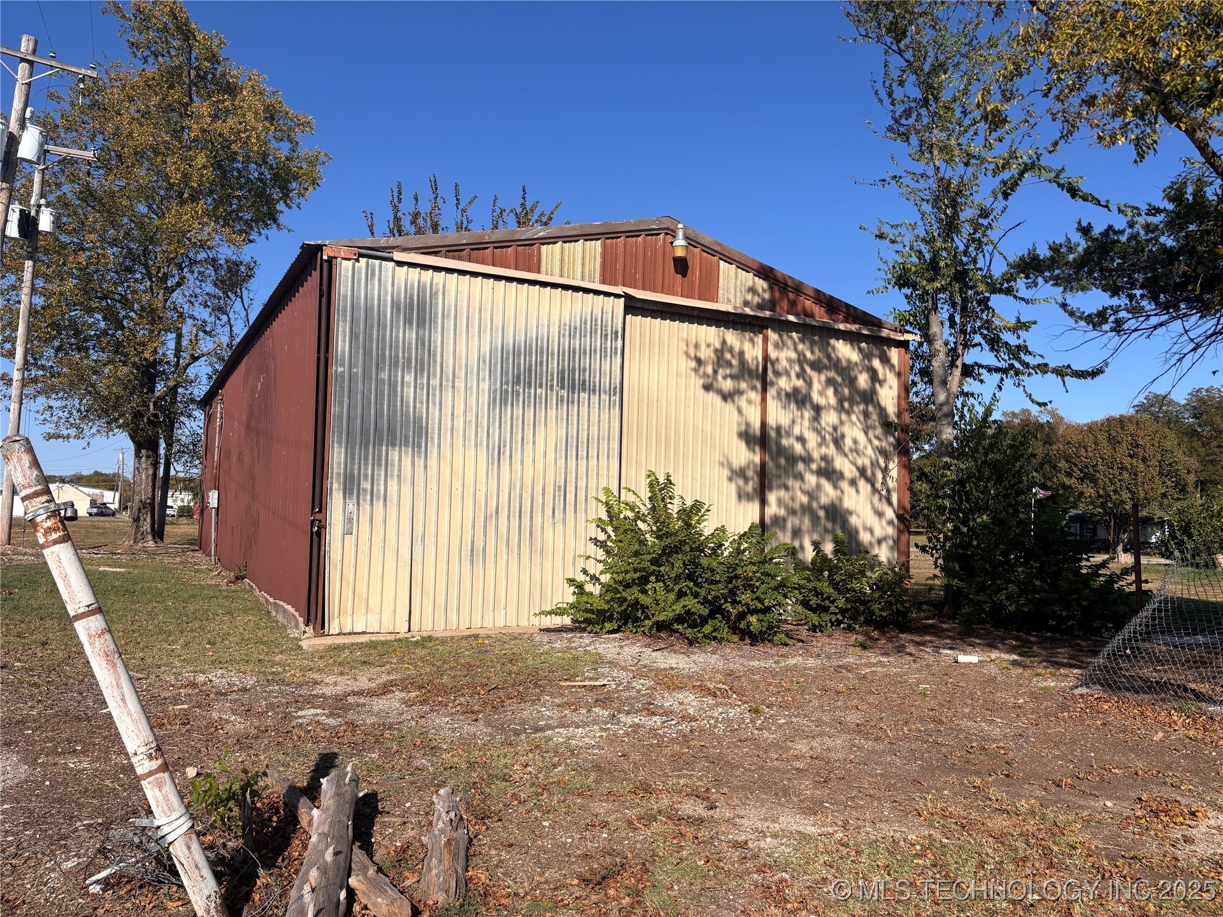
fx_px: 919
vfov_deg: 53.1
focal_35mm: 26
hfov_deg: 67.3
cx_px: 612
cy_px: 458
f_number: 1.6
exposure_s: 1/4630
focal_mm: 5.96
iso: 50
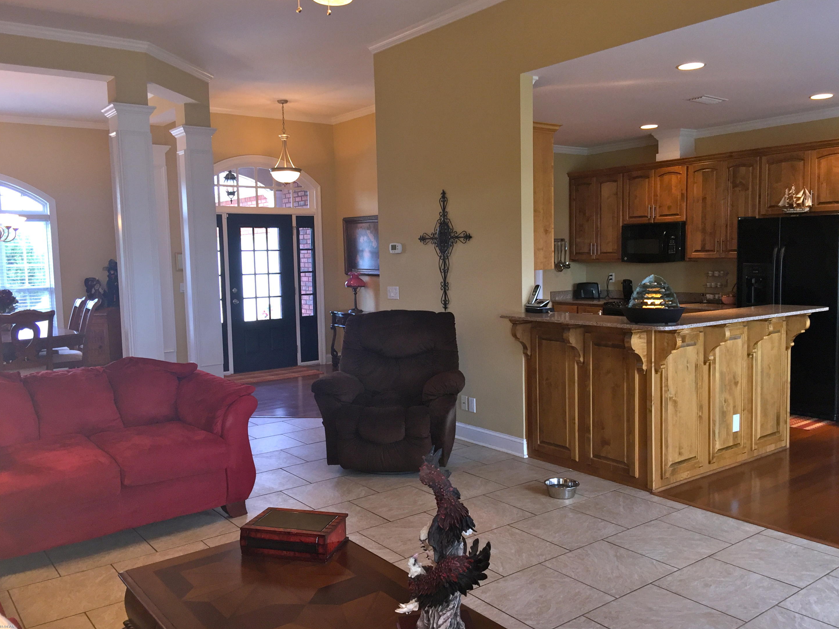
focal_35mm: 30
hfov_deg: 60.0
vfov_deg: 46.8
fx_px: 727
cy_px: 322
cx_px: 426
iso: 40
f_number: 2.2
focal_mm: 4.15
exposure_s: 1/30
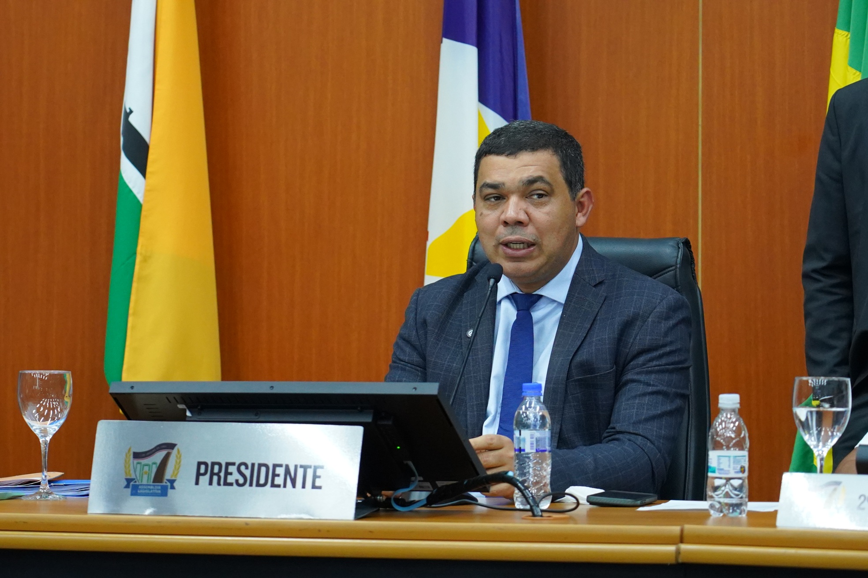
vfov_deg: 8.7
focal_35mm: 157
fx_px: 3785
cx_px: 434
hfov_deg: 13.1
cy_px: 289
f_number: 4.5
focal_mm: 105
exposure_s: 1/100
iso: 5000
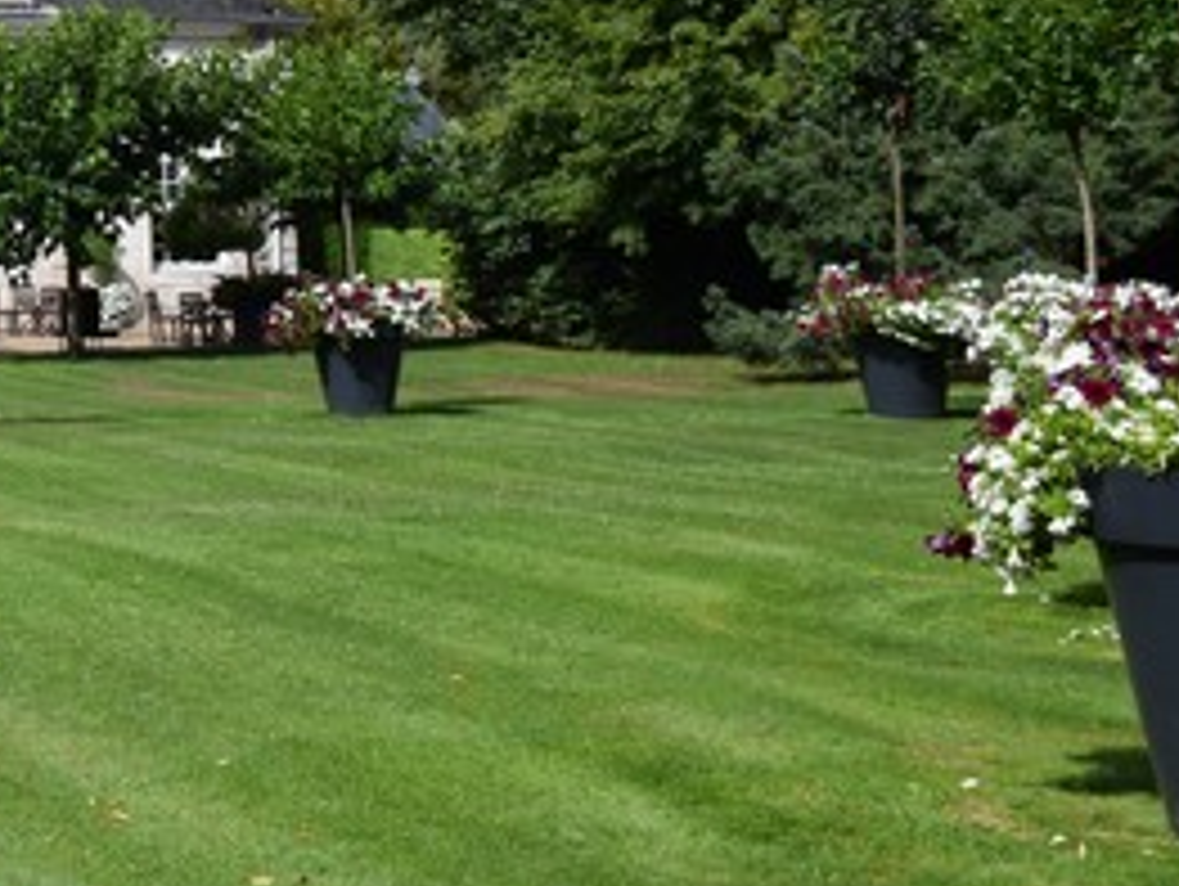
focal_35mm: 88
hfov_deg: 19.5
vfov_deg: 16.6
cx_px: -572
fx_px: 3000
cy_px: 70
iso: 200
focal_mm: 20
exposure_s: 1/400
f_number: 10
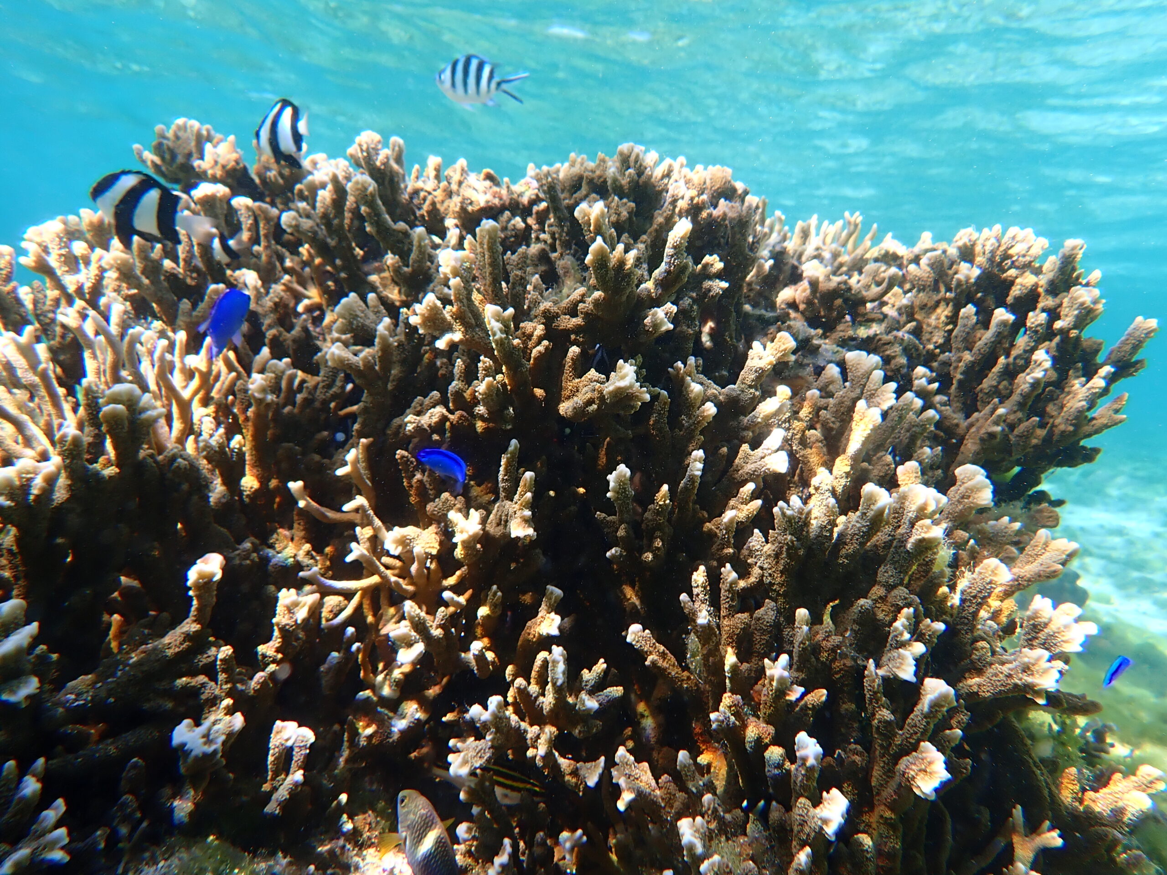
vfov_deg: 54.9
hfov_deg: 69.4
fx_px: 843
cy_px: 438
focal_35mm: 25
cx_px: 584
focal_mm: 4.5
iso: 100
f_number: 2.8
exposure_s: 1/250
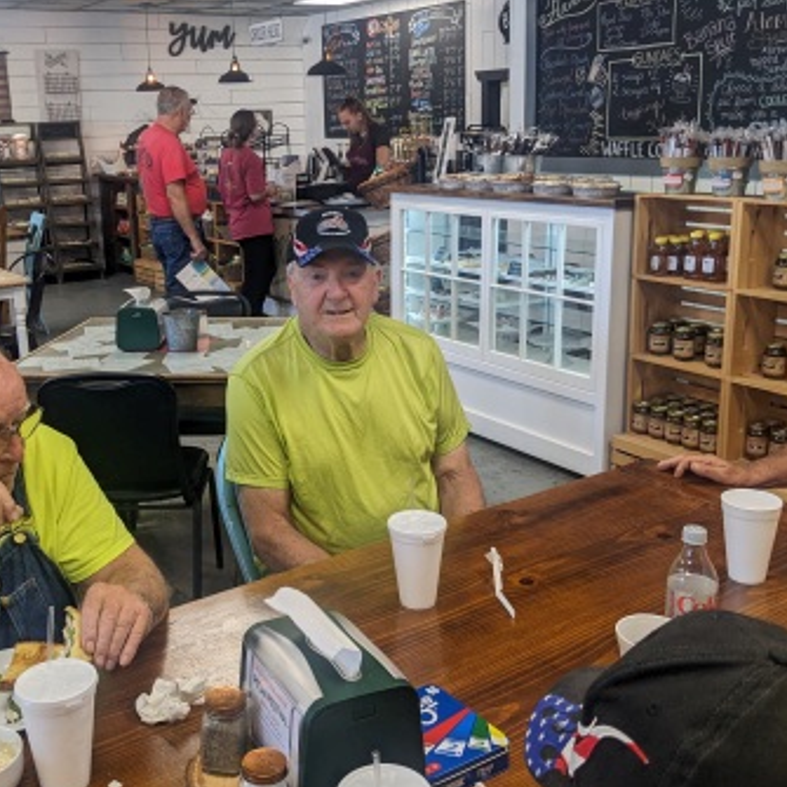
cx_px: 327
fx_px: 977
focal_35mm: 38
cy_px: 349
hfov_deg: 43.7
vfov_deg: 43.8
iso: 48
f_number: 1.73
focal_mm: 4.38
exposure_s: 1/45.5
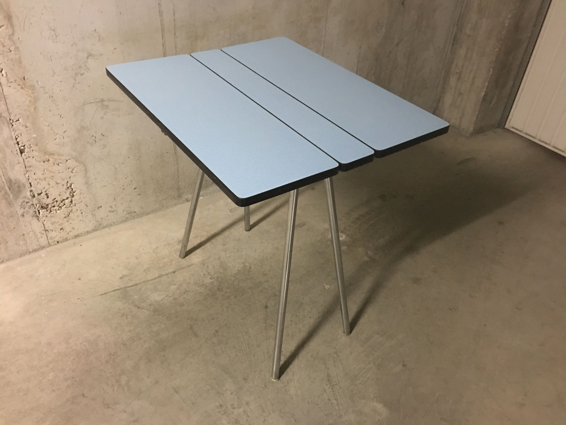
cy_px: 212
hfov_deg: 61.7
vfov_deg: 48.2
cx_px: 283
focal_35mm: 29
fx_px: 474
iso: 125
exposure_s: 1/4
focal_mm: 4.15
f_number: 2.2
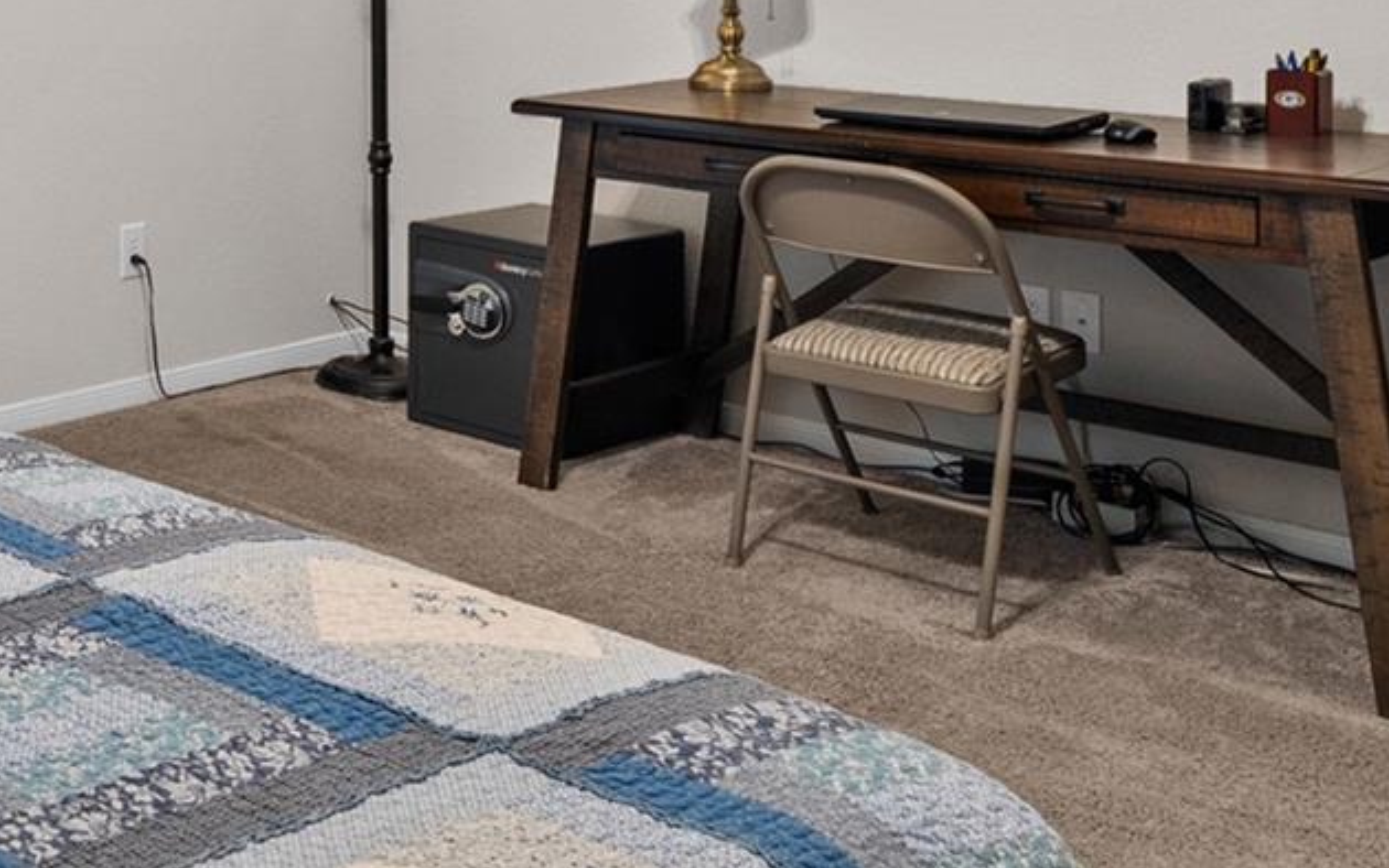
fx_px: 2007
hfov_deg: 34.2
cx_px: -53
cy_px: -127
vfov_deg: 22.8
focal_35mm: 53
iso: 800
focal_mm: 16
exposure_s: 1/1.25
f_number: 9
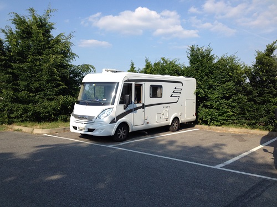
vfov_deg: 40.7
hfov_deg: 52.6
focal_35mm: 35
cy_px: 104
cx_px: 138
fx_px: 280
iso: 50
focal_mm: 4.28
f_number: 2.4
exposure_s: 1/1104
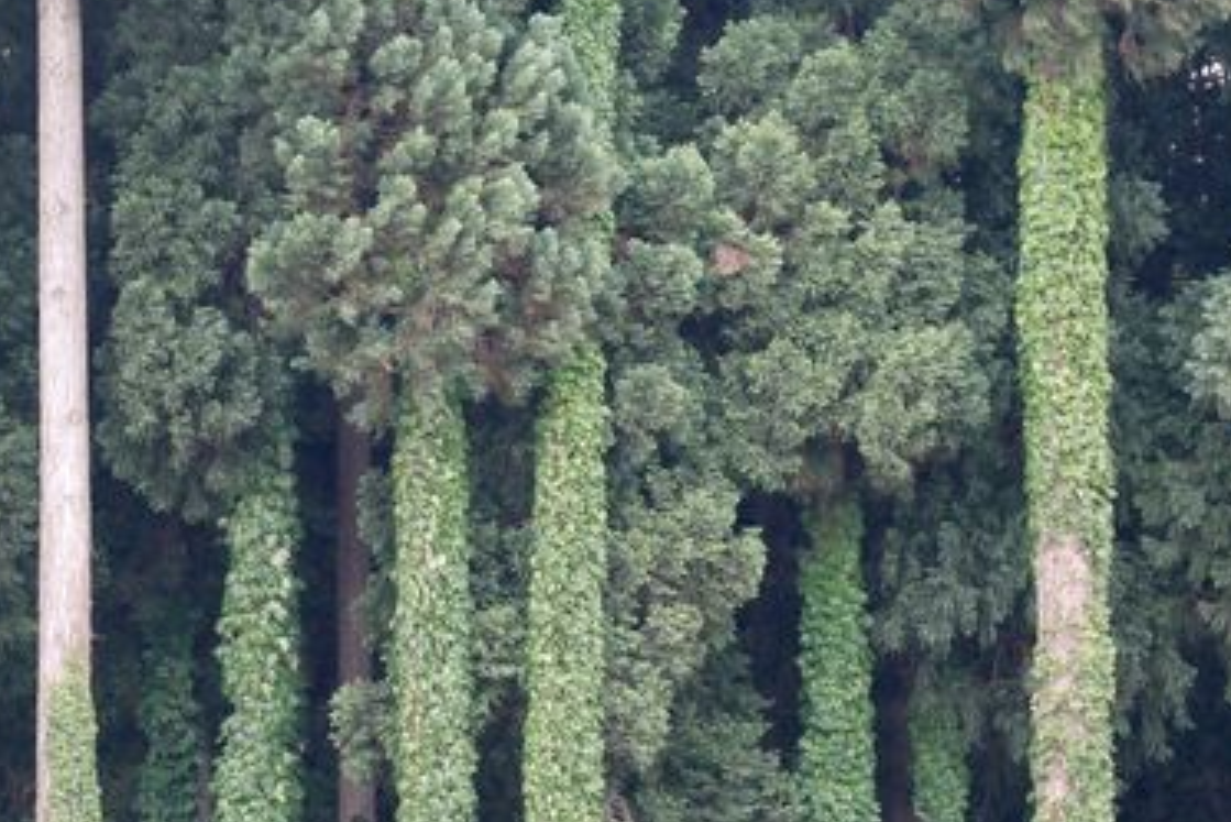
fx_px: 6089
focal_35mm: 178
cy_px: 332
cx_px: 482
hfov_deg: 11.5
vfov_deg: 7.7
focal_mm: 53.3
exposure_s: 1/500
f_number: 2.8
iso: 1000
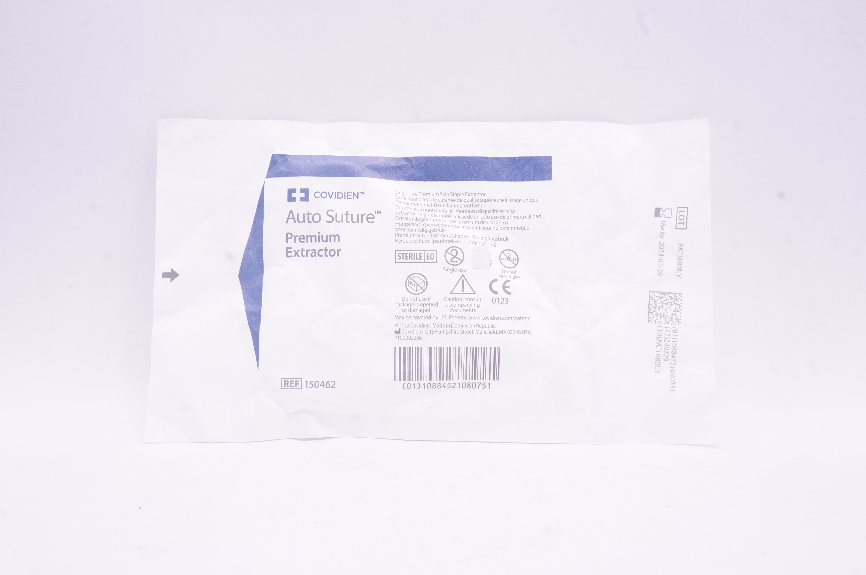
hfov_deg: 51.3
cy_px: 288
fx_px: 901
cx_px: 433
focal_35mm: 38
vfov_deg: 35.4
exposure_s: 1/15
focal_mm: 25
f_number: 16
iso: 800
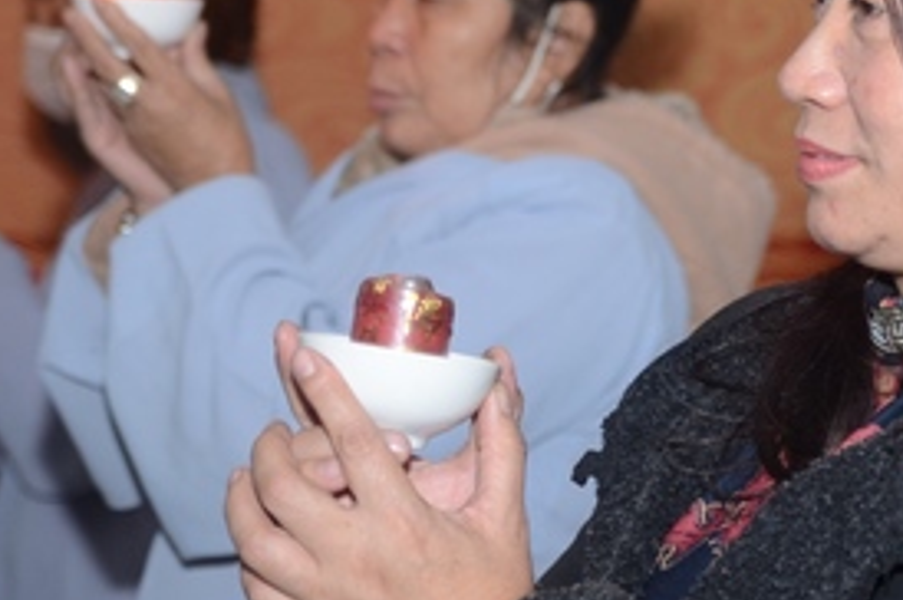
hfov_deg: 11.5
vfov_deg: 7.7
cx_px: 824
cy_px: 292
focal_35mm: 178
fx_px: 4459
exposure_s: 1/100
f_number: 2.8
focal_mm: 50
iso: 800
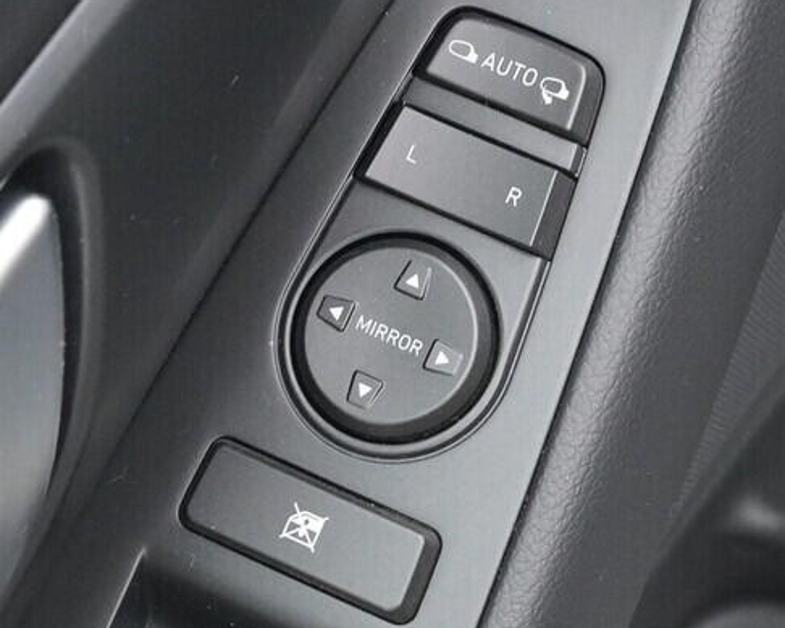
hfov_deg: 19.1
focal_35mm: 100
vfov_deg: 15.2
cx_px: 491
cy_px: 582
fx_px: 2324
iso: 3200
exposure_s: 1/160
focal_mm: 24
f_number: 6.3
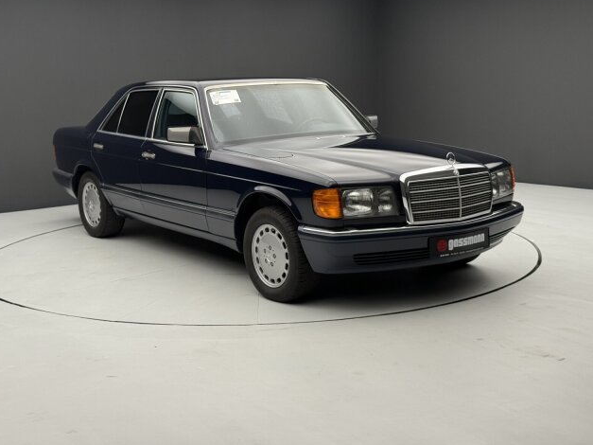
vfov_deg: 29.7
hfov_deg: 38.9
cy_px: 221
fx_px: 839
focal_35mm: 49
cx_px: 291
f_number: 1.78
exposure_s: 1/74
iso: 100
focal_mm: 6.76
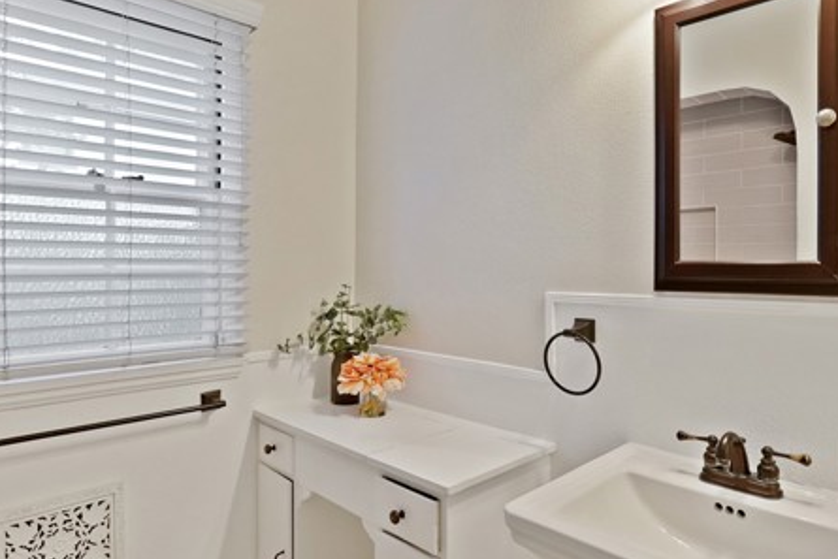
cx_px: 473
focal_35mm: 23
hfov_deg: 75.7
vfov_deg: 55.1
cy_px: 272
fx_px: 536
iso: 4000
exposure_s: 1/15
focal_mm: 16
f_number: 5.6
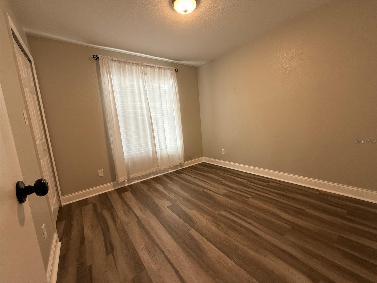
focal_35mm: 14
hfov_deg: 102.1
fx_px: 152
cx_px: 188
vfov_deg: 85.7
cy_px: 142
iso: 250
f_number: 2.2
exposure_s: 1/120
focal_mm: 2.22
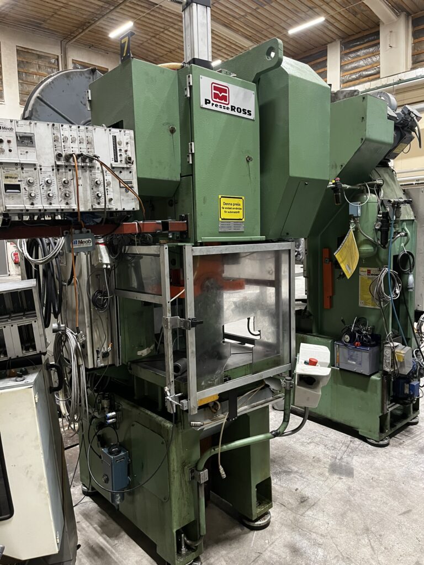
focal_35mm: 26
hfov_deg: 53.1
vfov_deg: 67.3
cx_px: 212
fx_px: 425
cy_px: 282
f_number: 1.6
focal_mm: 5.1
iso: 640
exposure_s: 1/40
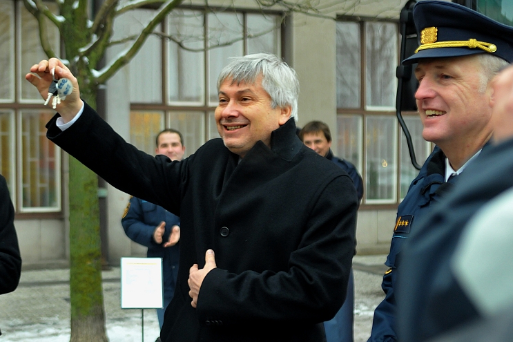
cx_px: 256
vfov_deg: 24.0
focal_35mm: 57
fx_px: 805
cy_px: 181
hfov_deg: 35.3
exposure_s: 1/125
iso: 800
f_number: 2.8
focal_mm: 35
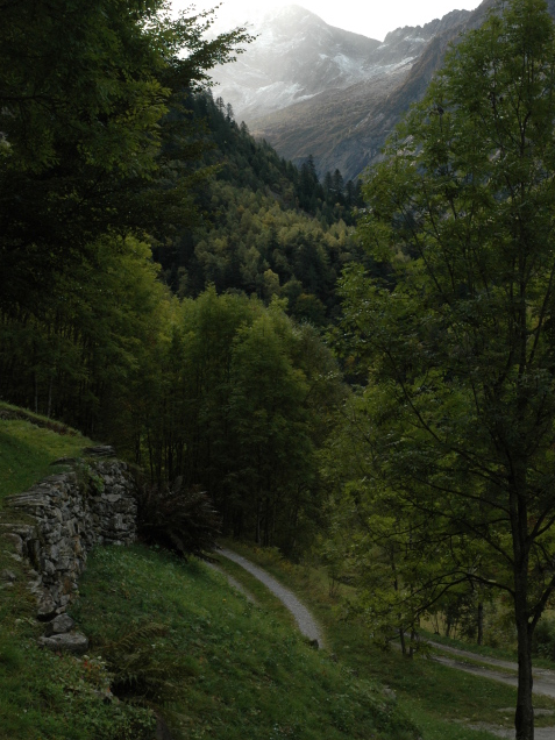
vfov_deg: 31.2
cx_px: 278
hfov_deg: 23.7
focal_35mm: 62
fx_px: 1325
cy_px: 350
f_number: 8
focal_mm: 38
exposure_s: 1/250
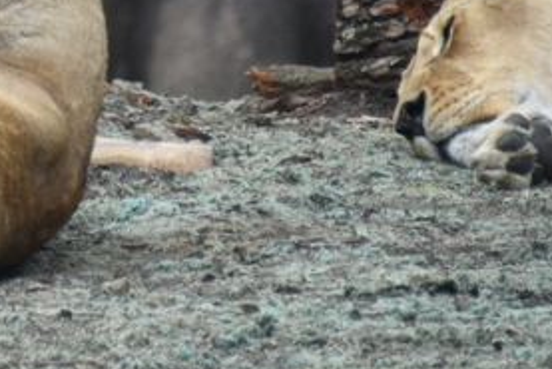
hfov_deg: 1.5
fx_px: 21247
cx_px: -8
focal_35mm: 1385
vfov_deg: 1.0
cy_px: 30
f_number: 5.6
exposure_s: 1/640
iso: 500
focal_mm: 300
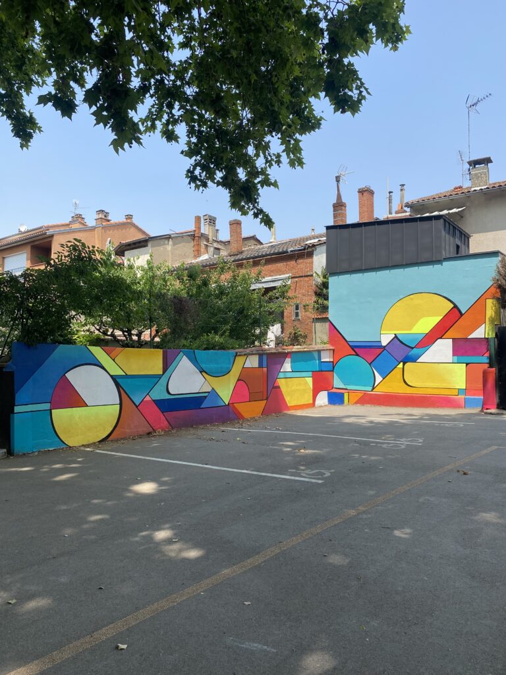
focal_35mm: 26
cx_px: 253
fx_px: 507
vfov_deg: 67.3
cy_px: 338
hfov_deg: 53.1
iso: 32
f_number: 1.8
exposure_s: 1/1653
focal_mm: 4.25
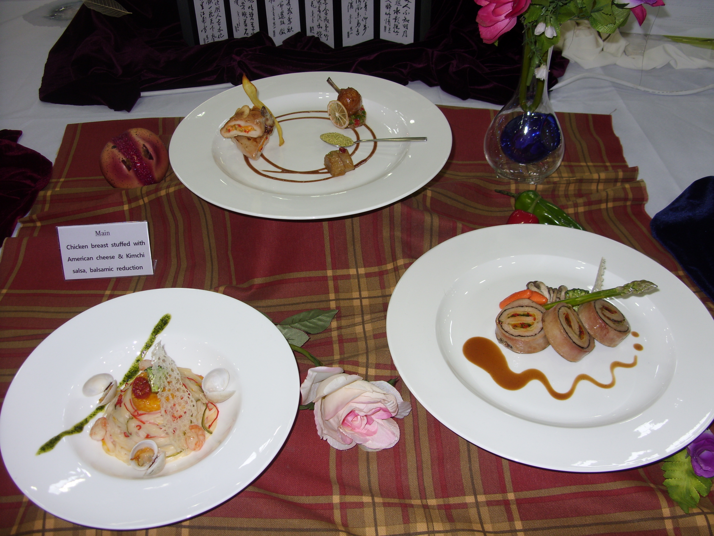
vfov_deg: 37.7
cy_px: 268
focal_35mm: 38
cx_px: 357
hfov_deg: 49.0
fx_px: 784
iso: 50
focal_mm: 6.3
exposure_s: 1/30
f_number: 2.8
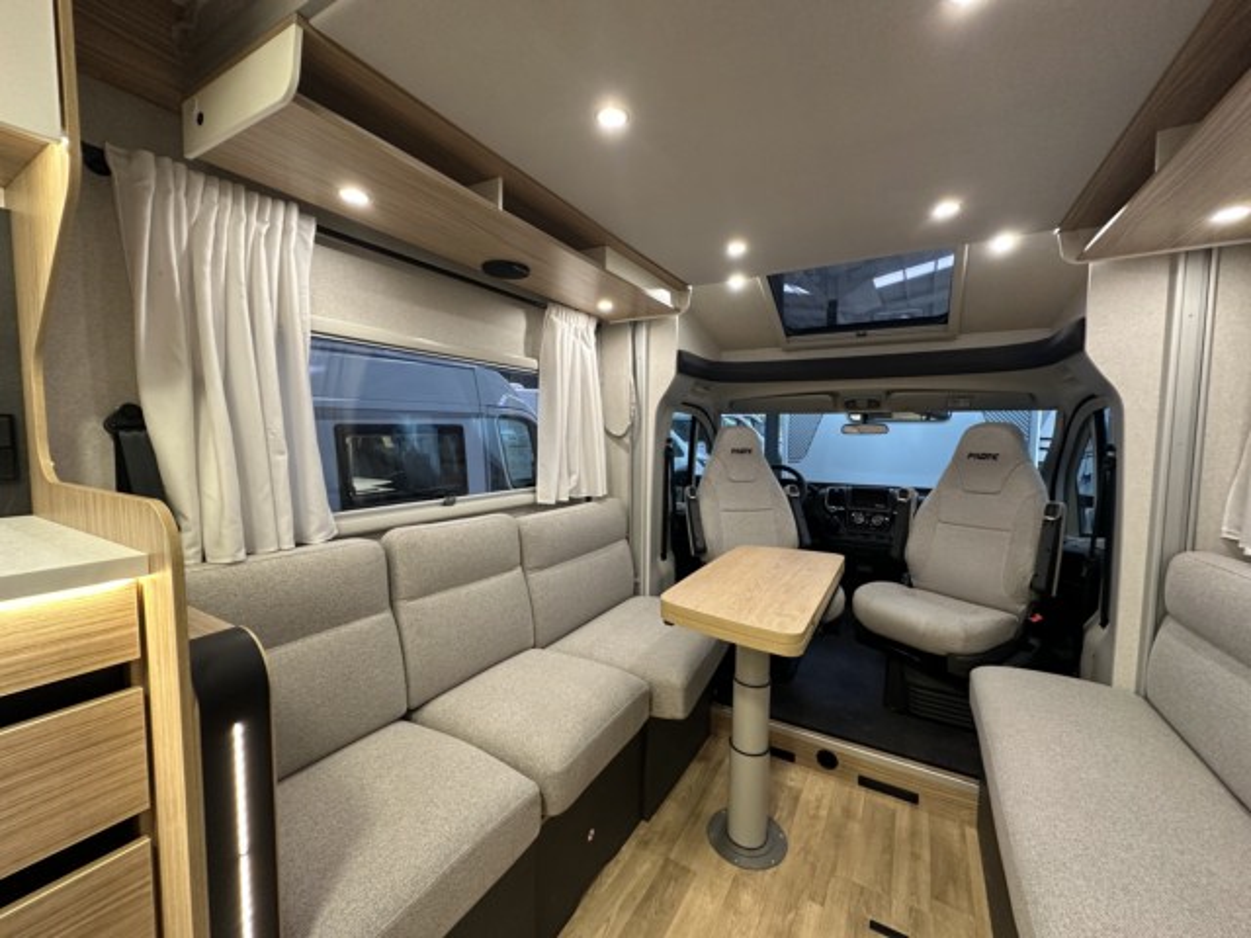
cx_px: 626
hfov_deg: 102.1
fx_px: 506
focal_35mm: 14
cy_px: 469
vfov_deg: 85.7
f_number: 2.2
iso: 250
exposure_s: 1/50
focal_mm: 2.22
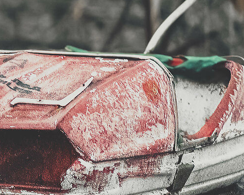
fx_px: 3435
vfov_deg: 3.2
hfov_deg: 4.0
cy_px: -15
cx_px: -277
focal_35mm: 476
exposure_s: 1/125
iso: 6400
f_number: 1.8
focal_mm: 105
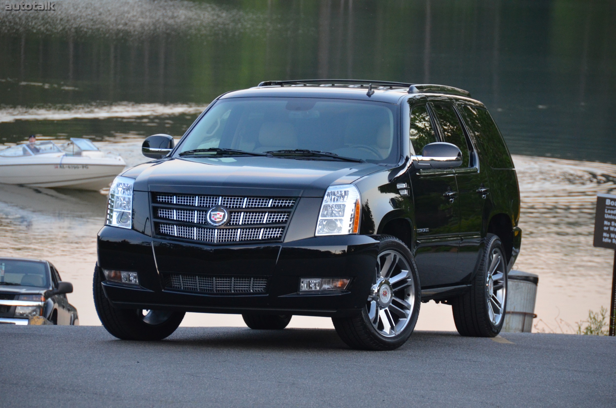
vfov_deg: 6.8
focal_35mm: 202
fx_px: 3458
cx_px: 308
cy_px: 204
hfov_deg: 10.2
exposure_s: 1/100
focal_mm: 135
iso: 1600
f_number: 5.6
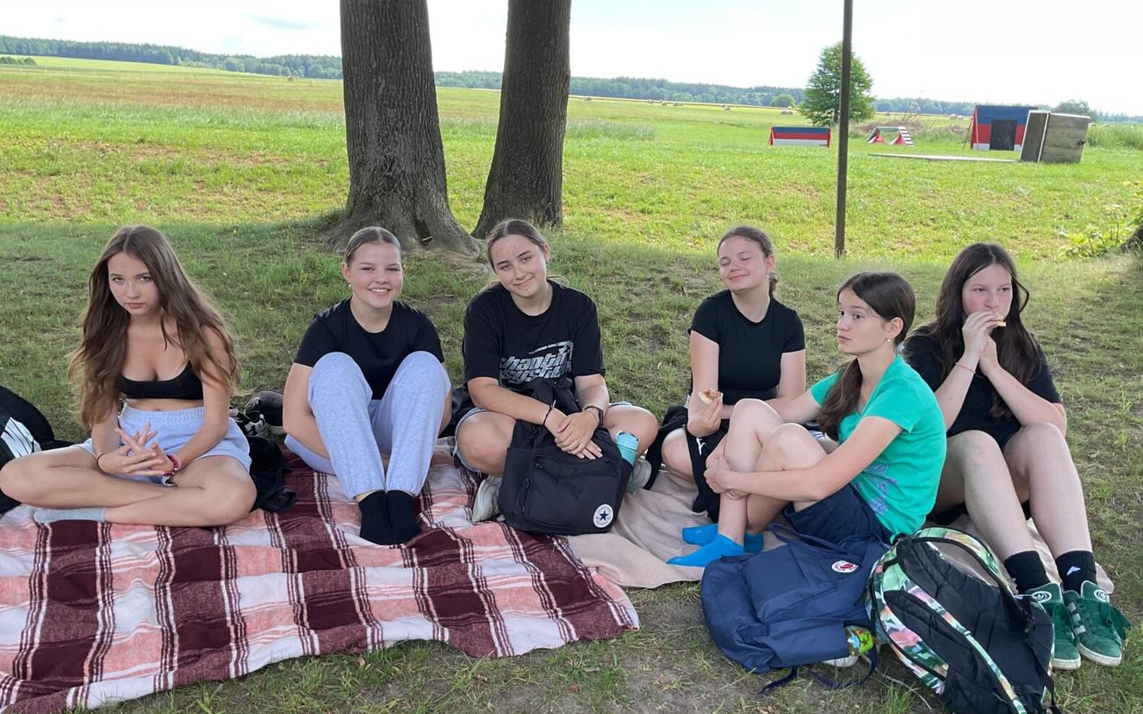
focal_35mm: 31
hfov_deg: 61.2
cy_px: 353
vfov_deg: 40.6
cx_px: 571
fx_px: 966
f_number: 1.8
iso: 16
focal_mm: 3
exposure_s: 1/231
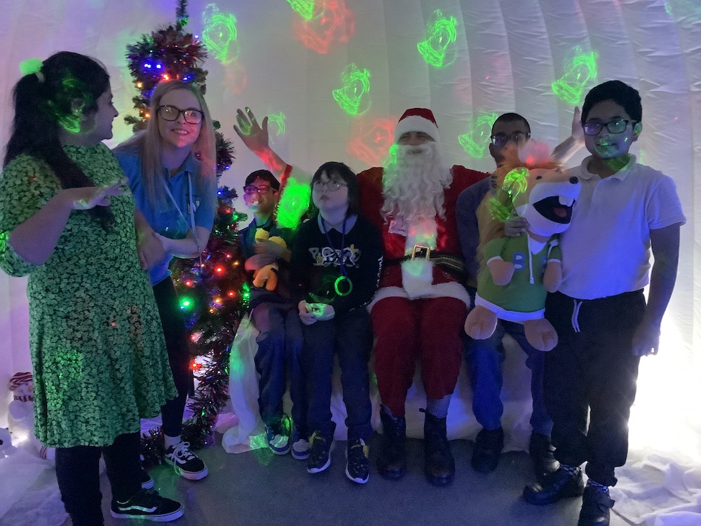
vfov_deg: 45.4
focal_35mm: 31
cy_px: 263
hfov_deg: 58.4
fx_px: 628
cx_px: 350
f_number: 2.4
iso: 800
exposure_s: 1/17
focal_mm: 3.3
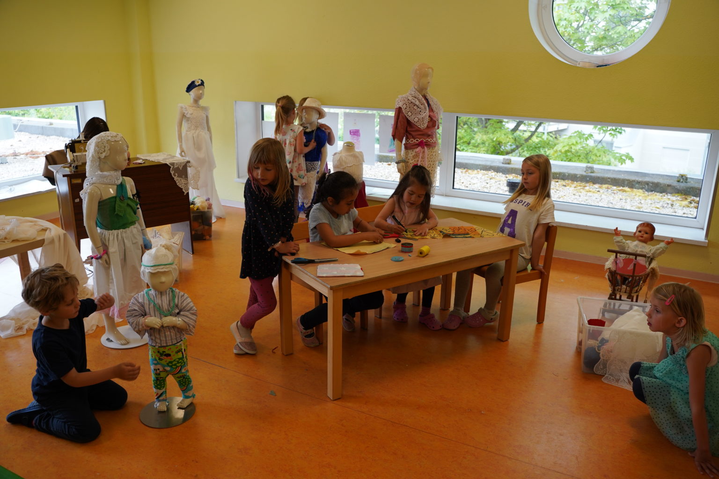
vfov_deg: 46.4
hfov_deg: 65.5
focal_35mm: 28
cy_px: 240
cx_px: 360
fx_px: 559
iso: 500
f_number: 4
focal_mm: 28
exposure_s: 1/160
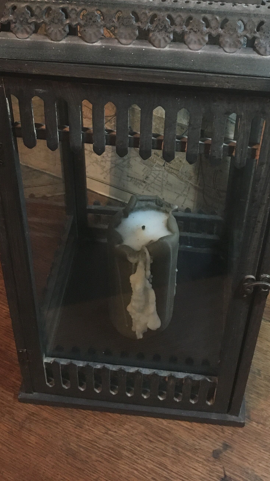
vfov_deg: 40.7
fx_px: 624
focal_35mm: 49
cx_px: 163
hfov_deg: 24.4
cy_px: 109
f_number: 2.2
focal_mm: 4.15
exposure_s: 1/17
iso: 200
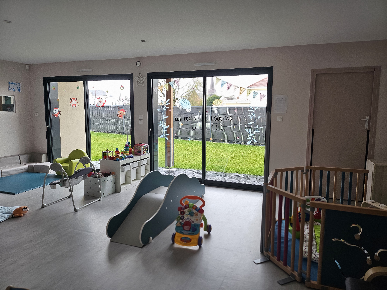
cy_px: 145
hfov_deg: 71.6
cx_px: 194
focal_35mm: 24
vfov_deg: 56.8
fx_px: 268
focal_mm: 5
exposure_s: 1/100
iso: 250
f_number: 1.8
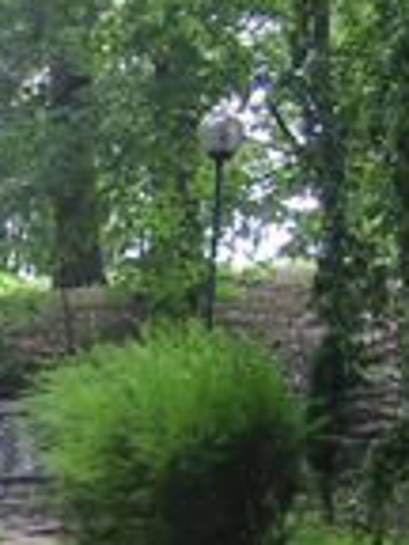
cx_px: -466
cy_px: 923
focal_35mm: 205
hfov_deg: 6.9
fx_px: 3230
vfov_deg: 9.3
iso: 50
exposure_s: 1/45
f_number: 2.8
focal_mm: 6.1
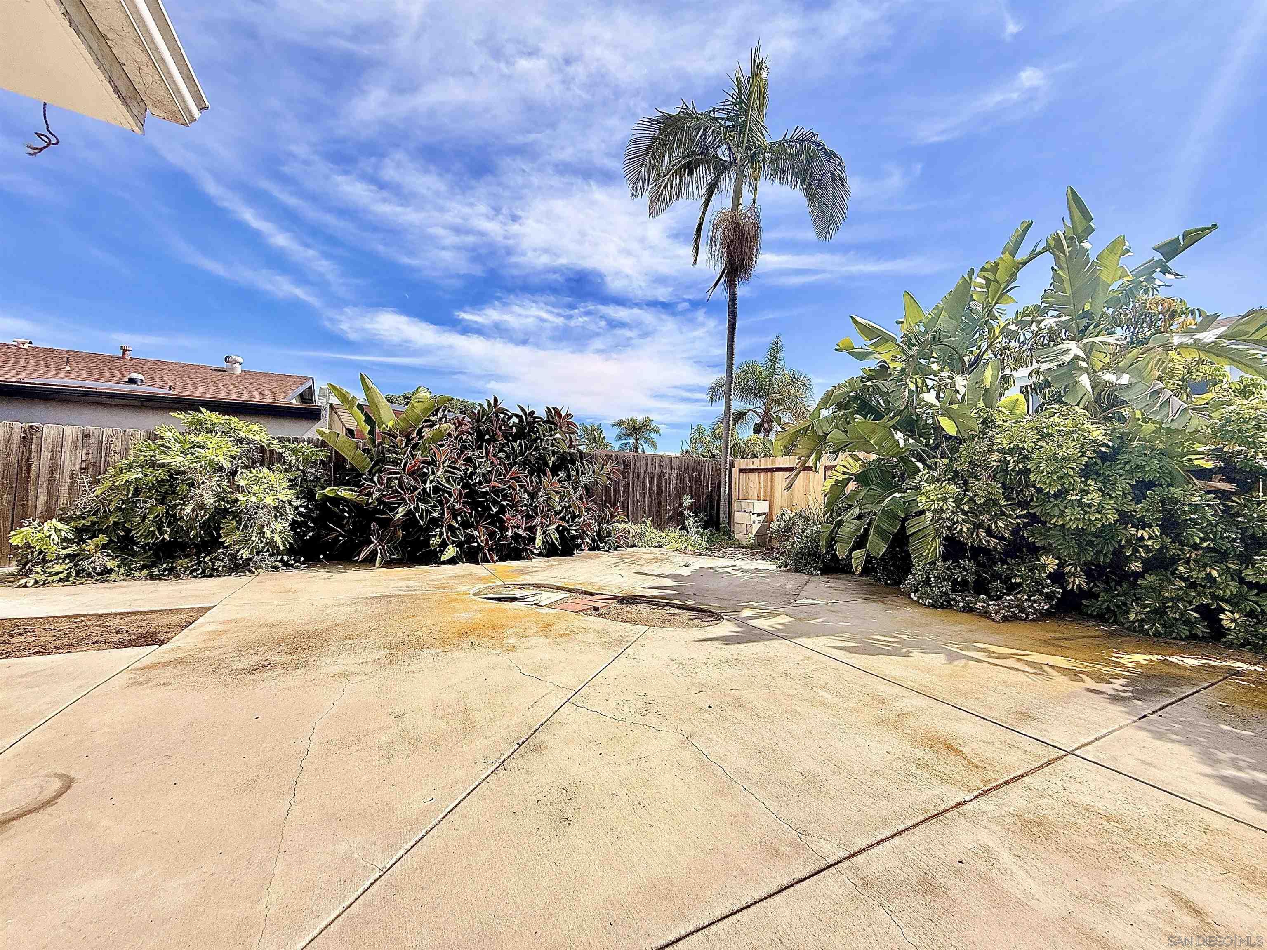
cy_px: 475
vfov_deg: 85.7
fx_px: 512
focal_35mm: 14
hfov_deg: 102.1
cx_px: 634
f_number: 2.2
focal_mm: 2.22
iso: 50
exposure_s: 1/1698
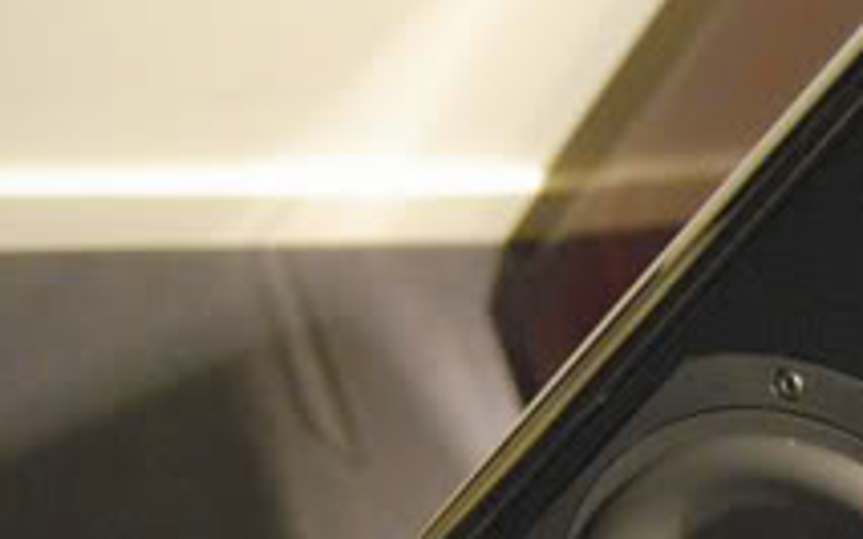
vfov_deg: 10.0
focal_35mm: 129
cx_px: 1021
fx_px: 3033
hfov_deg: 15.6
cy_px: 602
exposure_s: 1/8
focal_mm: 28
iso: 1600
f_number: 4.2
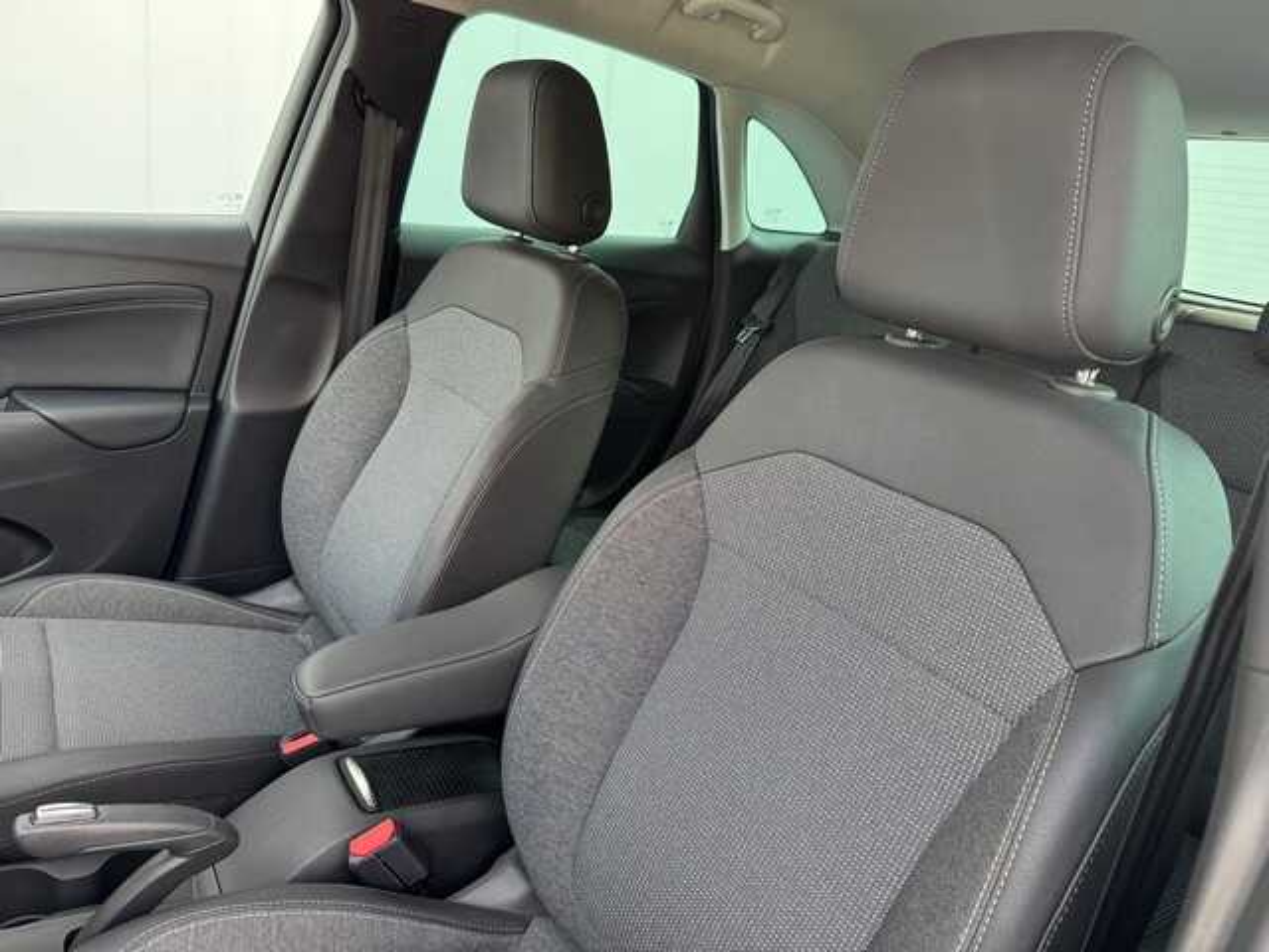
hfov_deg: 71.6
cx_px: 634
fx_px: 880
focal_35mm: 24
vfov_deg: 56.8
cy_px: 476
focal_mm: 6.76
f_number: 1.78
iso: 125
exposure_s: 1/121
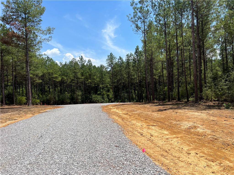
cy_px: 88
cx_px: 117
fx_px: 176
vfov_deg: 53.1
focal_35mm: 26
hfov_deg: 67.3
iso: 50
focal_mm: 5.7
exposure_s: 1/4444
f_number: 1.5
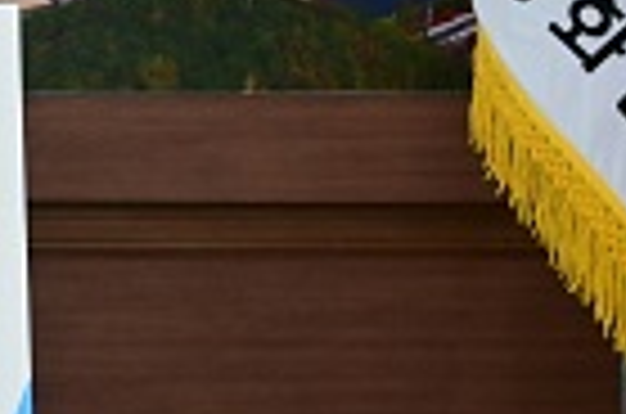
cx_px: -473
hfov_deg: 10.1
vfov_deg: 7.0
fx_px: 3366
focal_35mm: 194
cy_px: -4
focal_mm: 42
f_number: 5.6
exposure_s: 1/160
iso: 2500
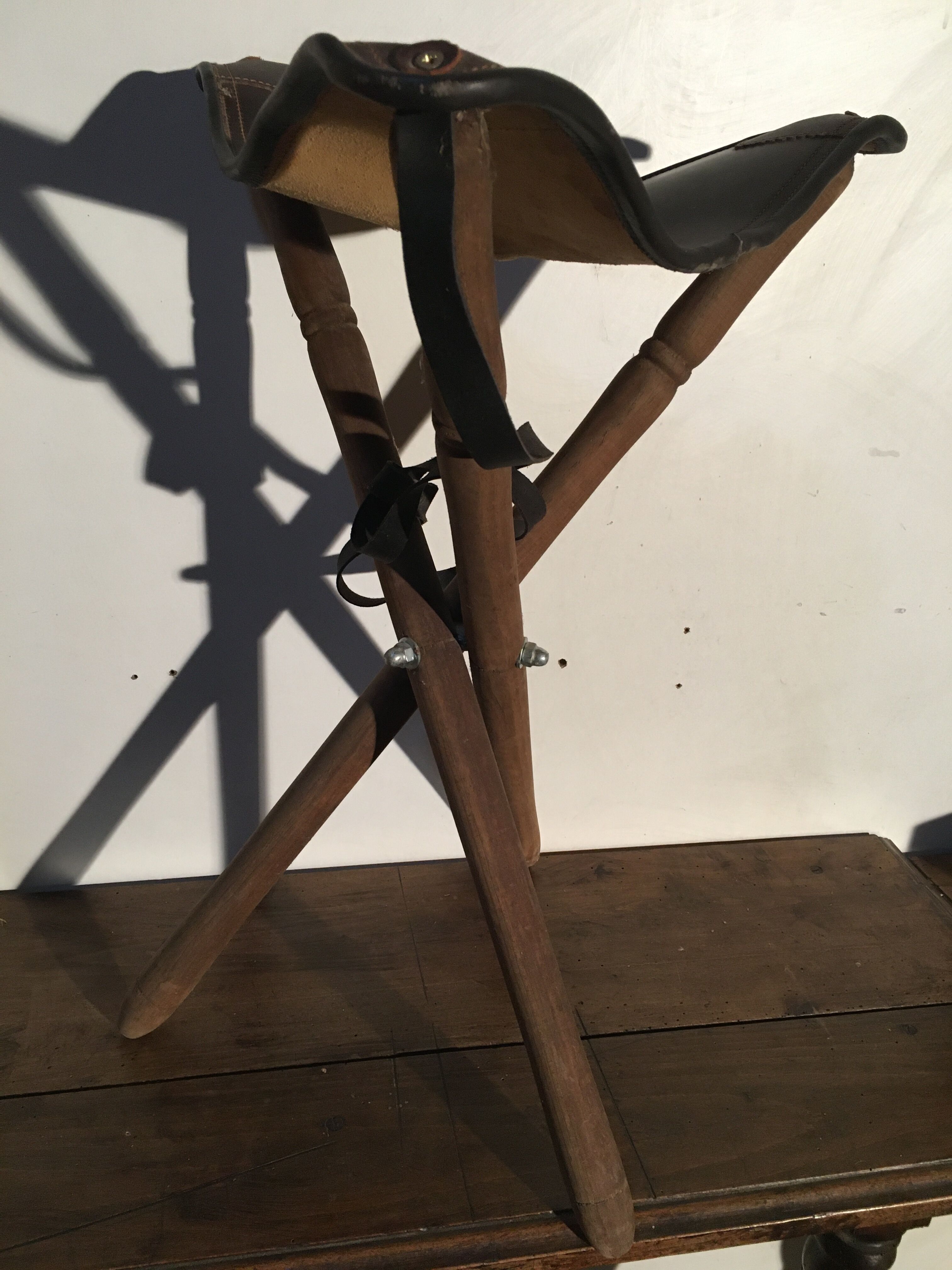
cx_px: 476
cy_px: 635
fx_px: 1063
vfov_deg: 61.7
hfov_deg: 48.2
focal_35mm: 29
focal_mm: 4.15
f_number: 2.2
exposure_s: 1/33
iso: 200
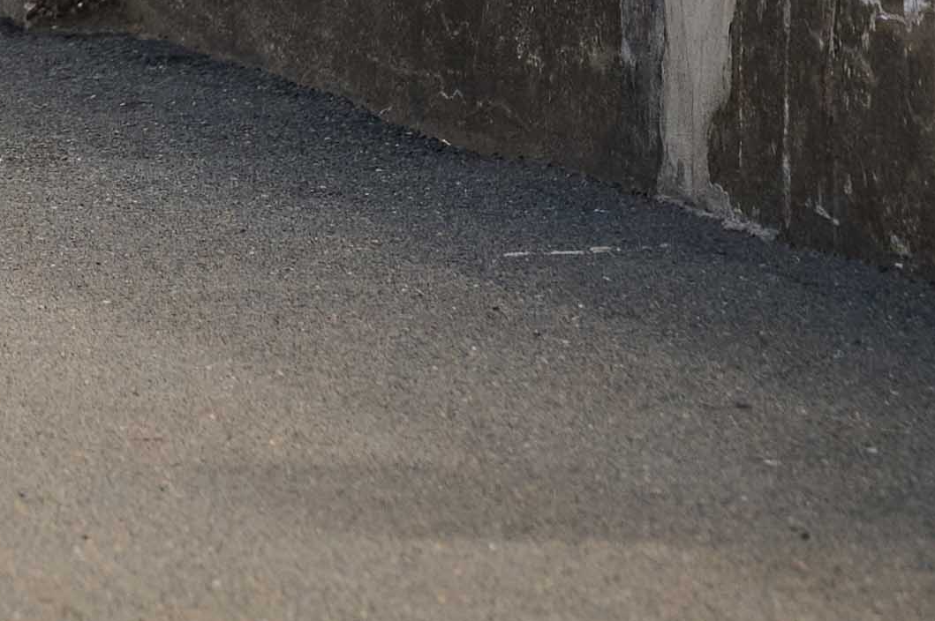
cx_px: -1005
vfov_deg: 1.5
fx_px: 23197
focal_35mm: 894
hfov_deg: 2.3
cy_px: -737
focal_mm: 160
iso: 800
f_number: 5.6
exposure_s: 1/2500
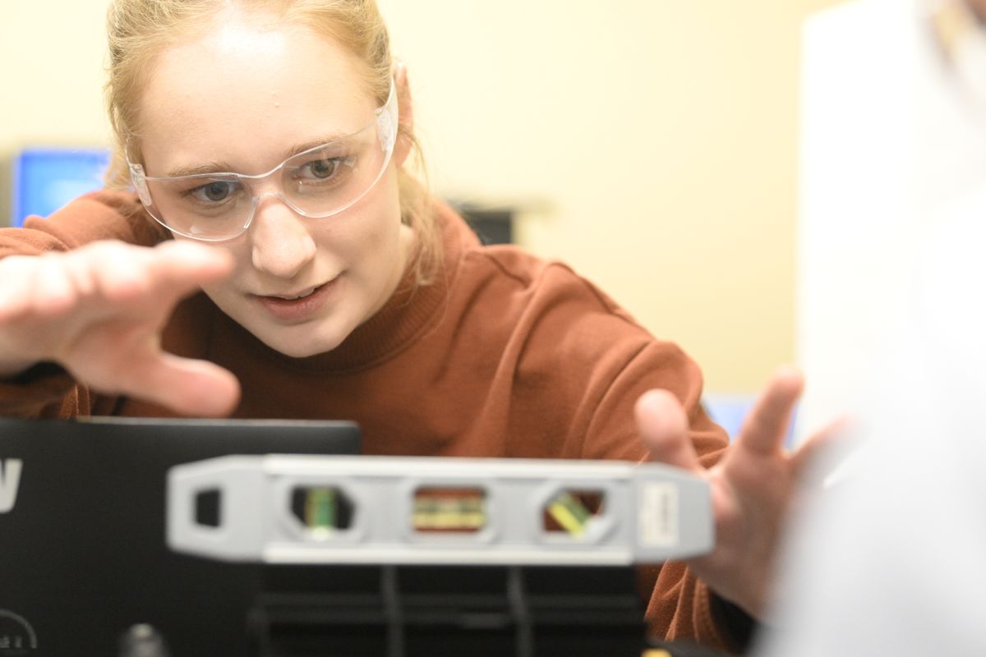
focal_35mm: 102
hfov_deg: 20.0
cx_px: 493
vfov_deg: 13.4
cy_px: 328
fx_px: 2793
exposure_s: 1/320
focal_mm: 102
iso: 8000
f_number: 4
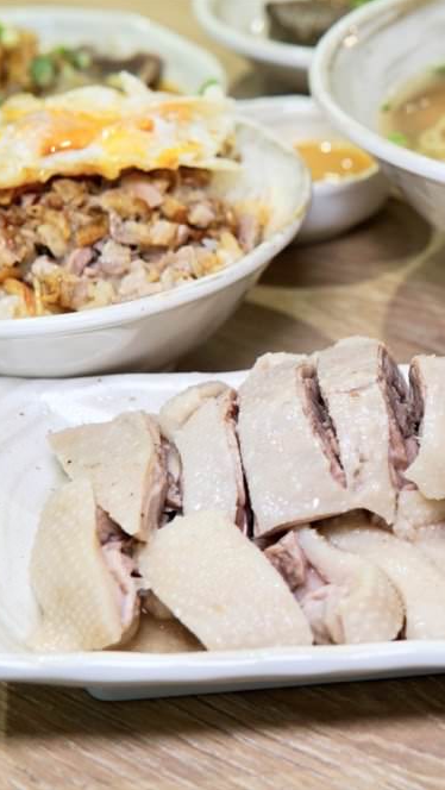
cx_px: 488
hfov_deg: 16.5
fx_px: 1488
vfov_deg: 29.7
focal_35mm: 71
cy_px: 394
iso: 250
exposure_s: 1/60
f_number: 4
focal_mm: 30
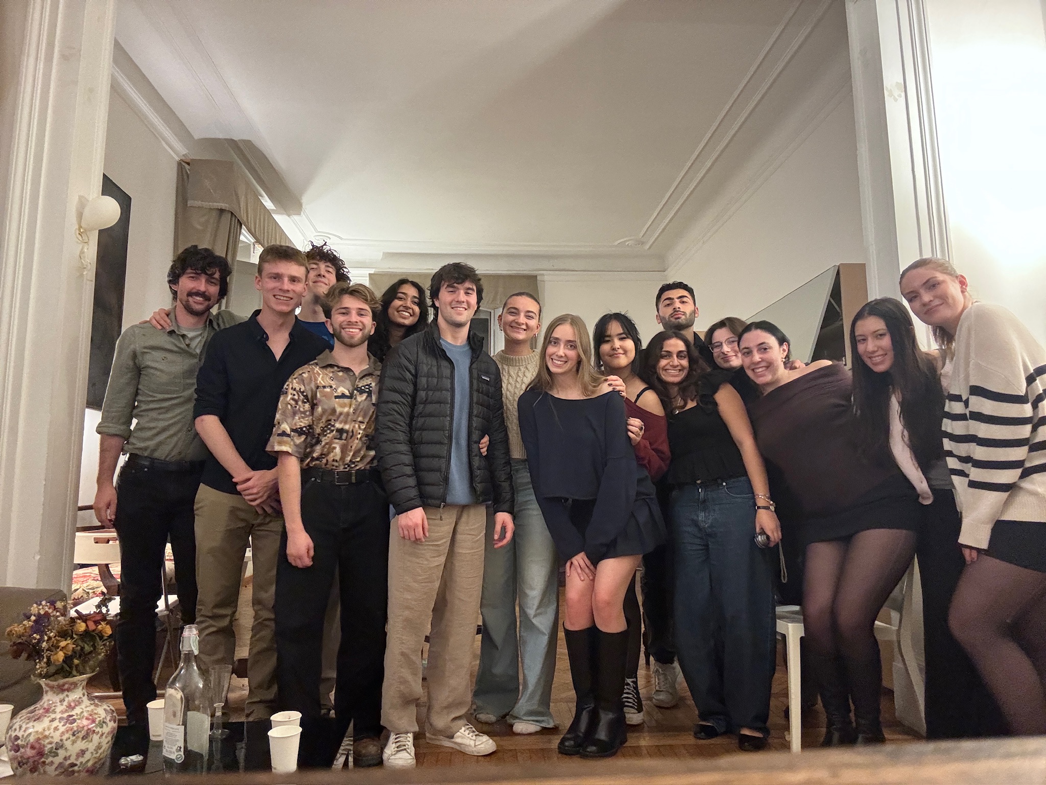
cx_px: 523
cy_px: 392
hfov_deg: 73.9
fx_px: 695
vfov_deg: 58.9
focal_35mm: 23
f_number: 1.9
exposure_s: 1/20
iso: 640
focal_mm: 2.69
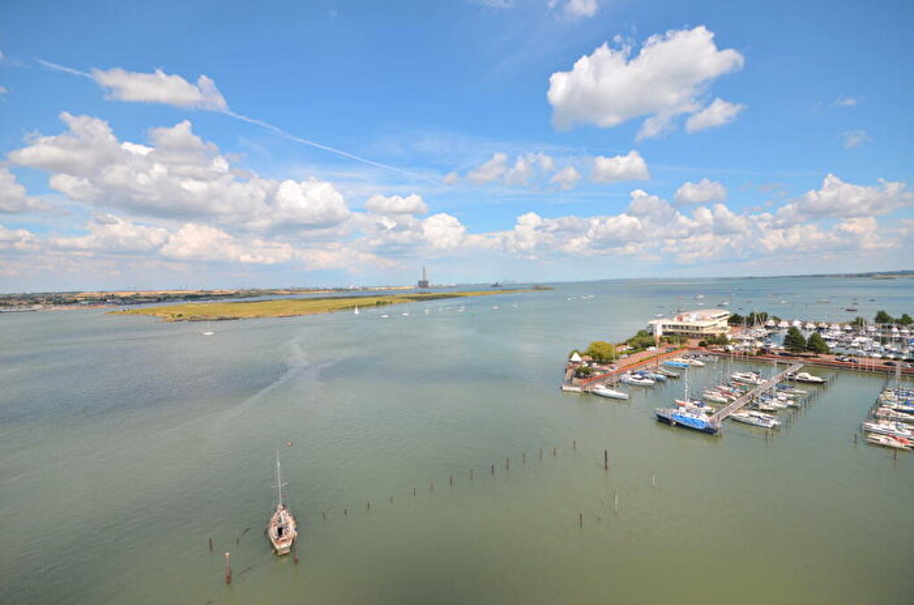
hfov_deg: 95.1
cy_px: 302
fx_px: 418
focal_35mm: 16
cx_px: 457
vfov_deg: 71.8
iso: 100
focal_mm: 11
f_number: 9
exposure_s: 1/320
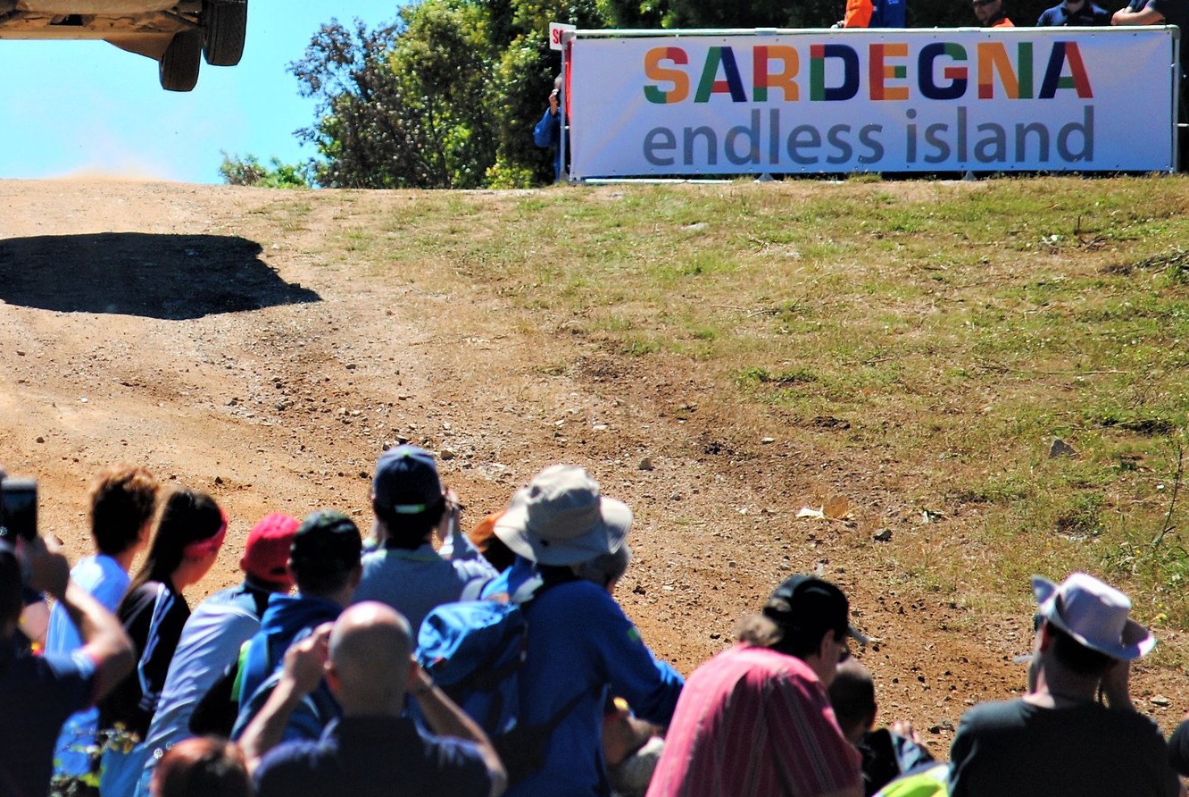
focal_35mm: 365
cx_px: 181
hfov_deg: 5.6
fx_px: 12068
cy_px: 116
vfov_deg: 3.8
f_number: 5
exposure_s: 1/1000
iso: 180
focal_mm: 135
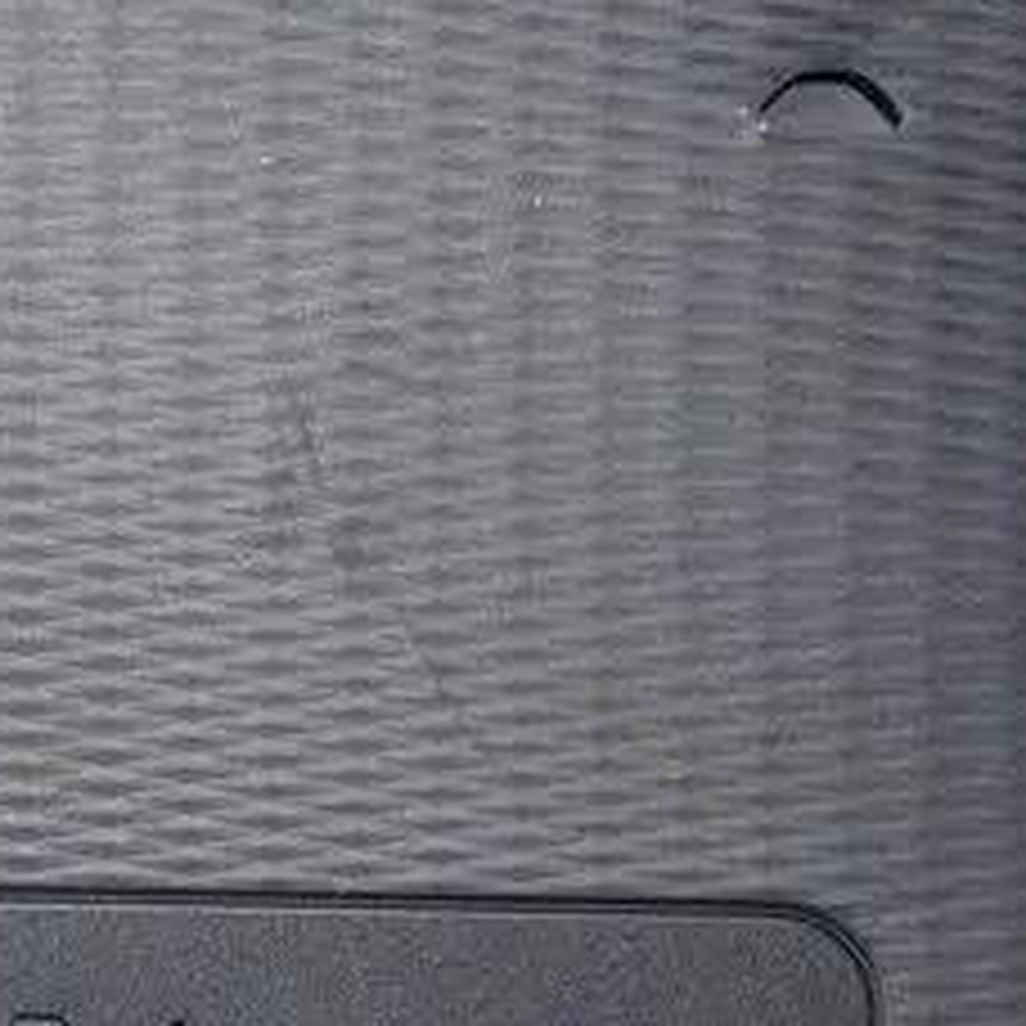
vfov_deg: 11.6
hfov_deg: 11.6
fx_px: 4996
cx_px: 9
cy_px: 970
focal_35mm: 149
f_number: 5.4
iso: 800
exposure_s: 1/60
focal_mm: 30
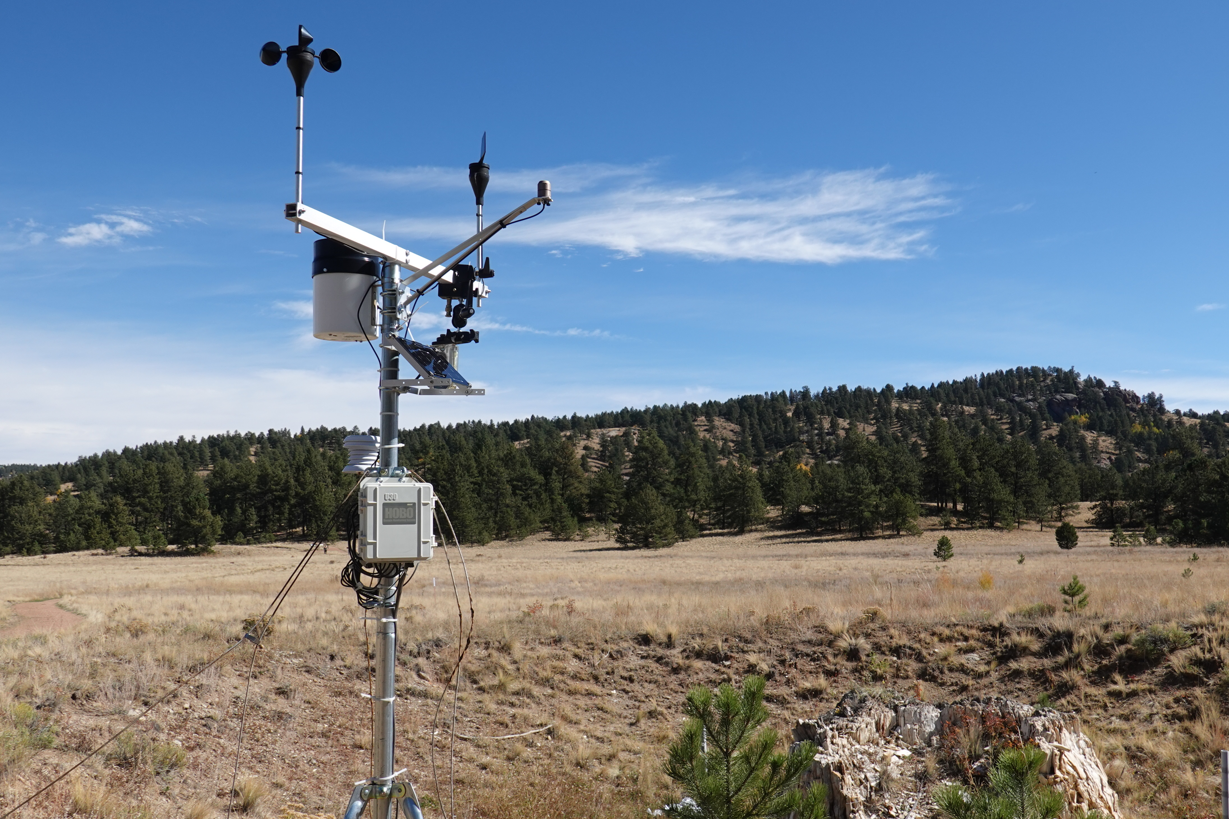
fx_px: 1195
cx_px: 677
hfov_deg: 54.3
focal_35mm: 35
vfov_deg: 37.8
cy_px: 432
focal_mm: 10.6
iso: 125
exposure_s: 1/640
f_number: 5.6
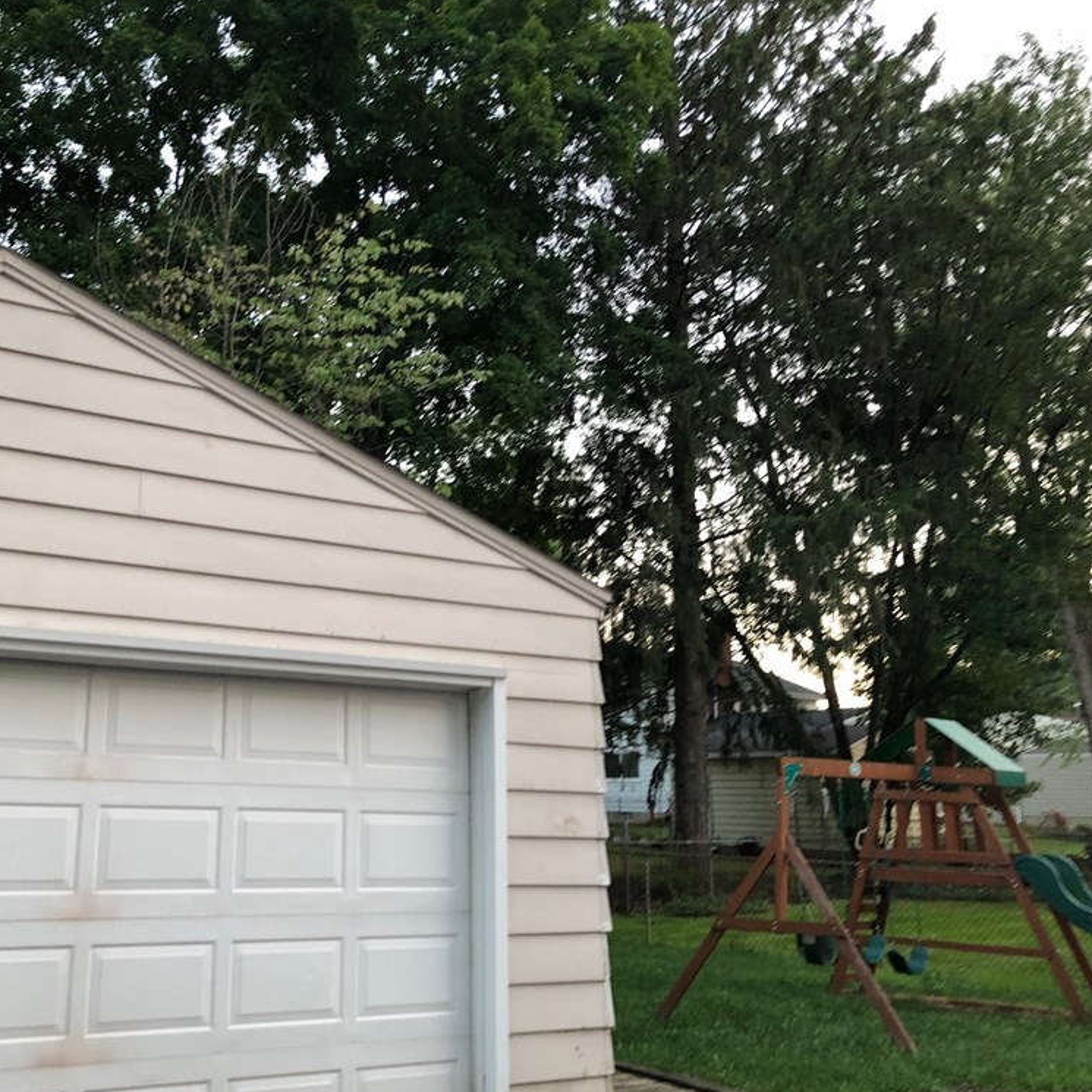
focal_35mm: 34
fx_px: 1213
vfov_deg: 48.5
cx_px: 347
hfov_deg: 47.5
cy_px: 544
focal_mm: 3.99
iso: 40
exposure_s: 1/20
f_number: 1.8
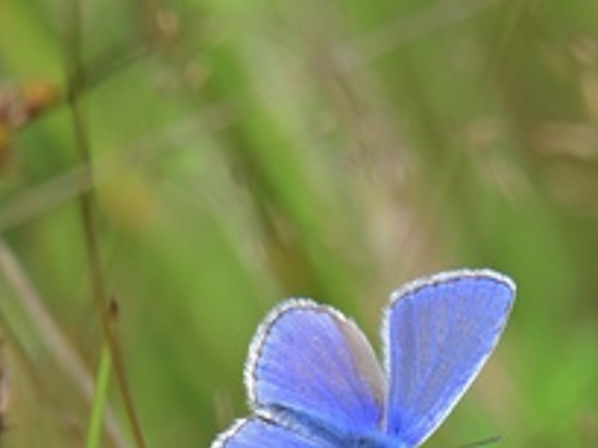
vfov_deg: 0.8
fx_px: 33790
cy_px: 447
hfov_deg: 1.0
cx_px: 390
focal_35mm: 1956
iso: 450
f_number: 8
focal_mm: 600
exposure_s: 1/800
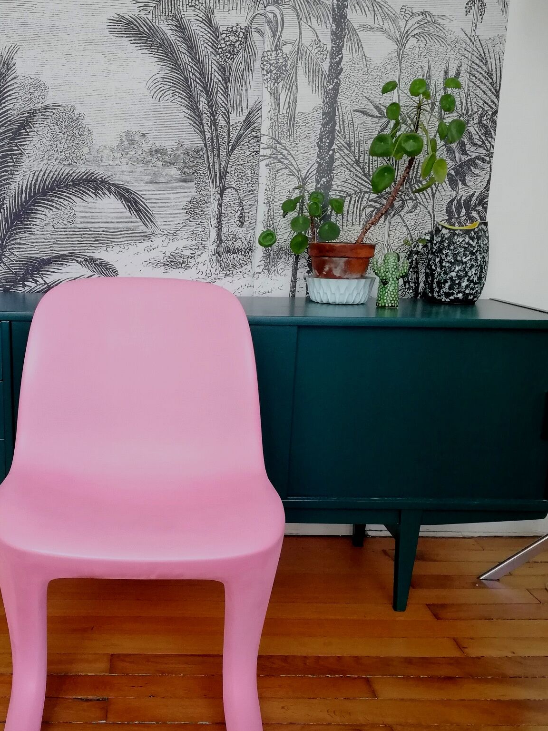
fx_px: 823
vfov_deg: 47.7
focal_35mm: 39
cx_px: 152
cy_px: 423
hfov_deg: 36.1
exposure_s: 1/33.3
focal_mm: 3.81
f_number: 2.2
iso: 400
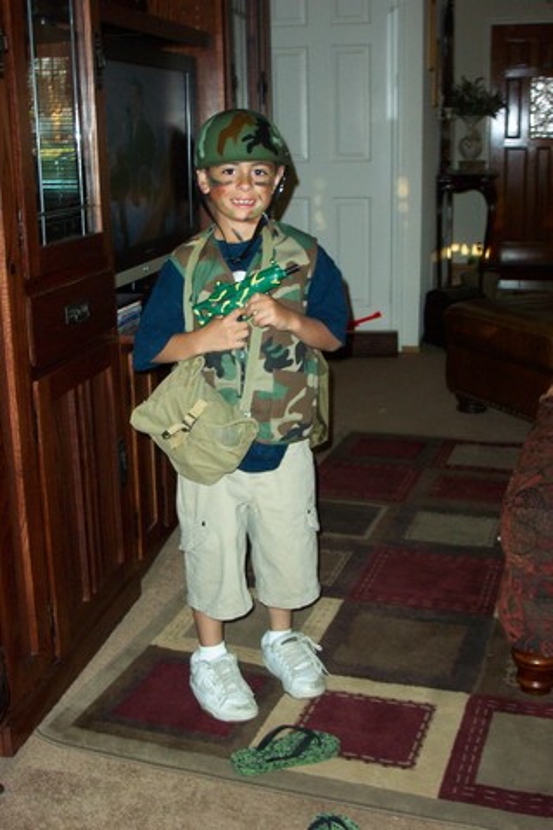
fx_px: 1083
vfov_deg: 41.9
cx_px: 276
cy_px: 415
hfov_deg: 28.6
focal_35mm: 47
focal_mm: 9.8
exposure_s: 1/30
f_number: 3.1
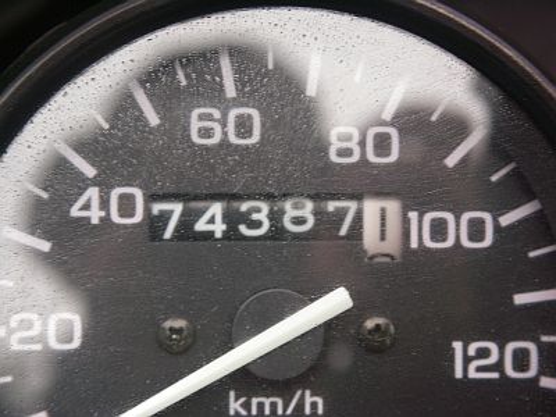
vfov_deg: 8.8
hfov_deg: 11.7
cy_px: 208
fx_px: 2714
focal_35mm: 169
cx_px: 278
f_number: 3.5
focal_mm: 43.7
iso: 200
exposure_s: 1/60
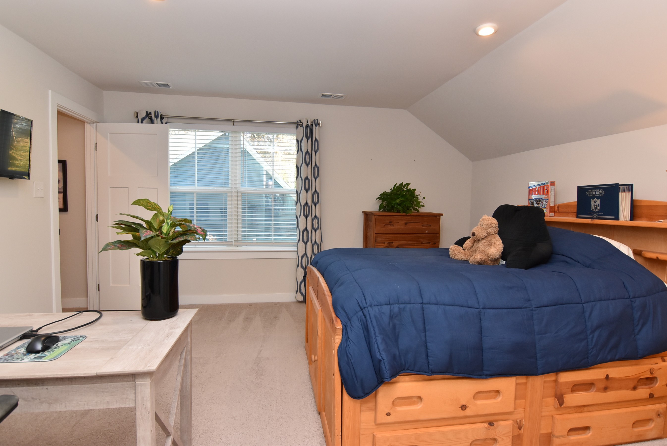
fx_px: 334
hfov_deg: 90.0
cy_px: 223
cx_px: 334
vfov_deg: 67.5
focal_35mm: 18
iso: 800
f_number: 7.1
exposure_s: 1/80
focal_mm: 12
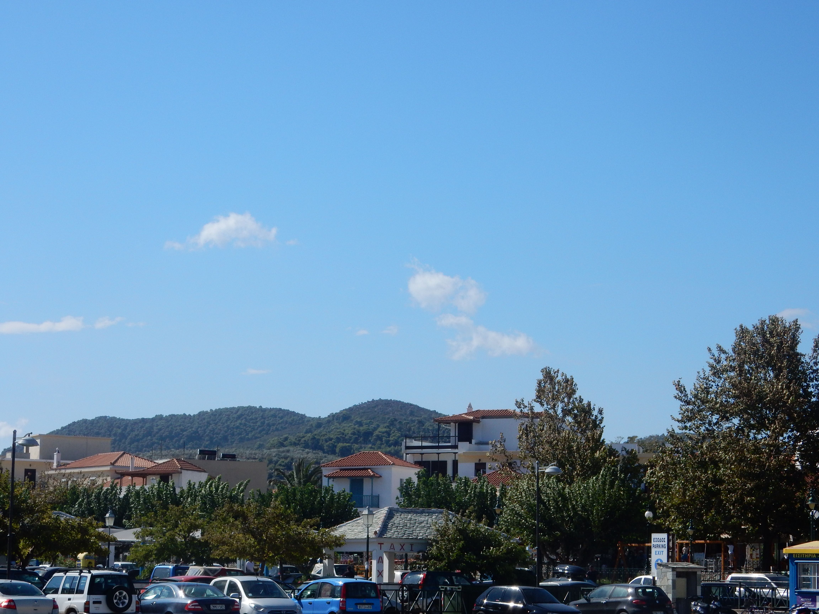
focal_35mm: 84
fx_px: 1987
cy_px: 307
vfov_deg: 17.6
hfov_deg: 23.3
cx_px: 410
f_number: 5
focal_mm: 14.9
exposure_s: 1/1250
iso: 125
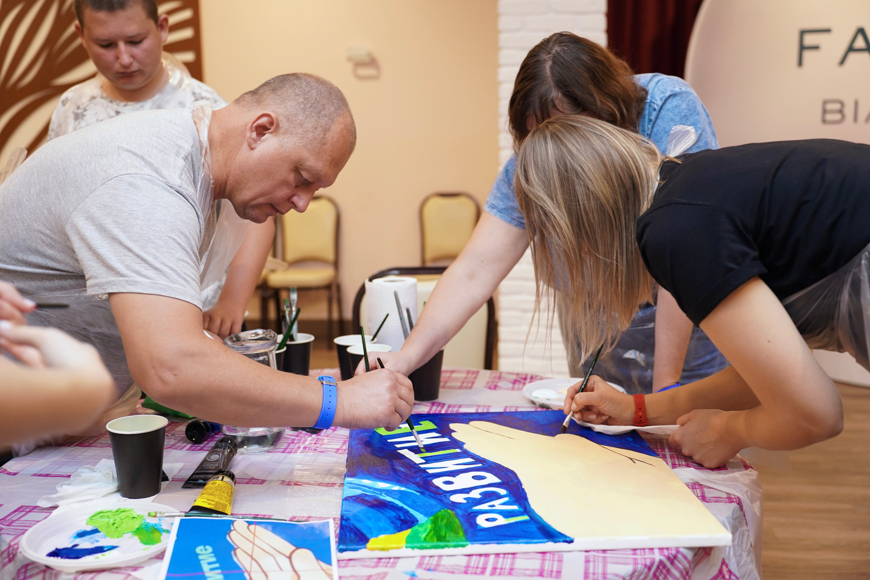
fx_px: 967
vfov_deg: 33.4
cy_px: 290
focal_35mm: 40
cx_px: 435
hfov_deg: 48.5
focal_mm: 40
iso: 400
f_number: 2.8
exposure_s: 1/60
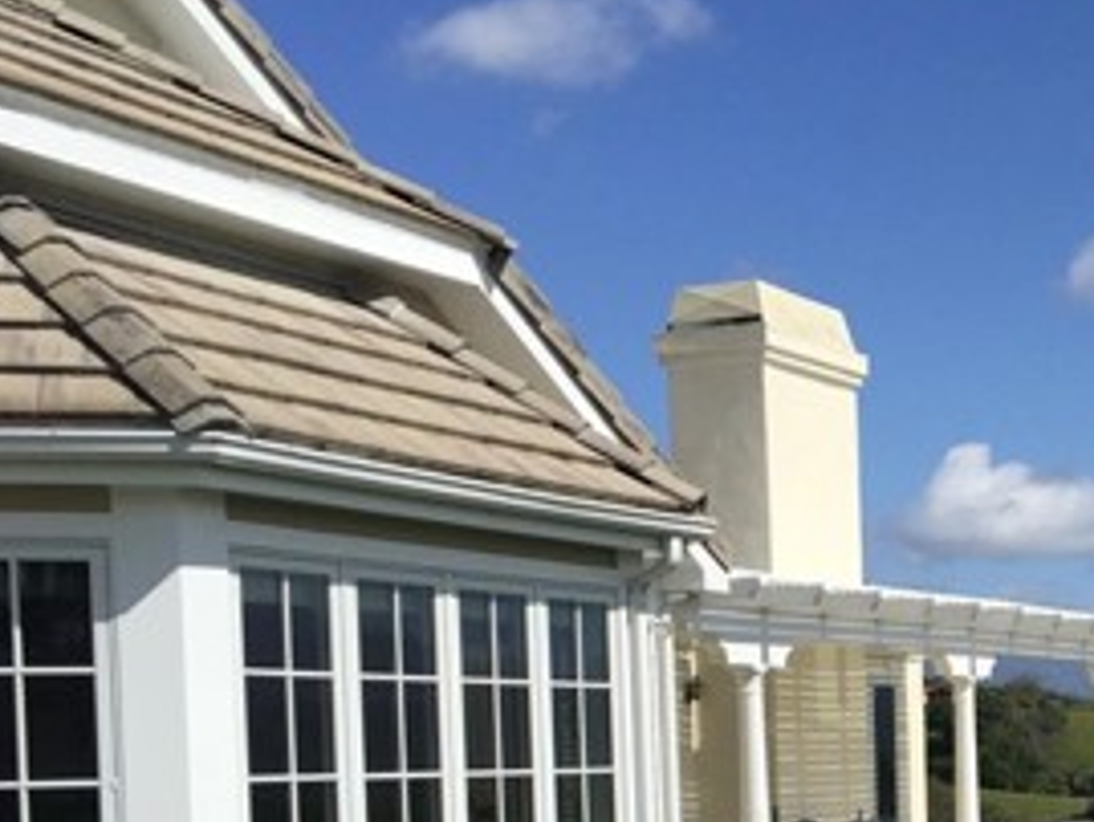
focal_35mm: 69
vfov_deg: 20.7
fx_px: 2182
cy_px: 802
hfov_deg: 26.0
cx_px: 1204
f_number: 2.2
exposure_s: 1/3300
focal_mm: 4.15
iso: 32
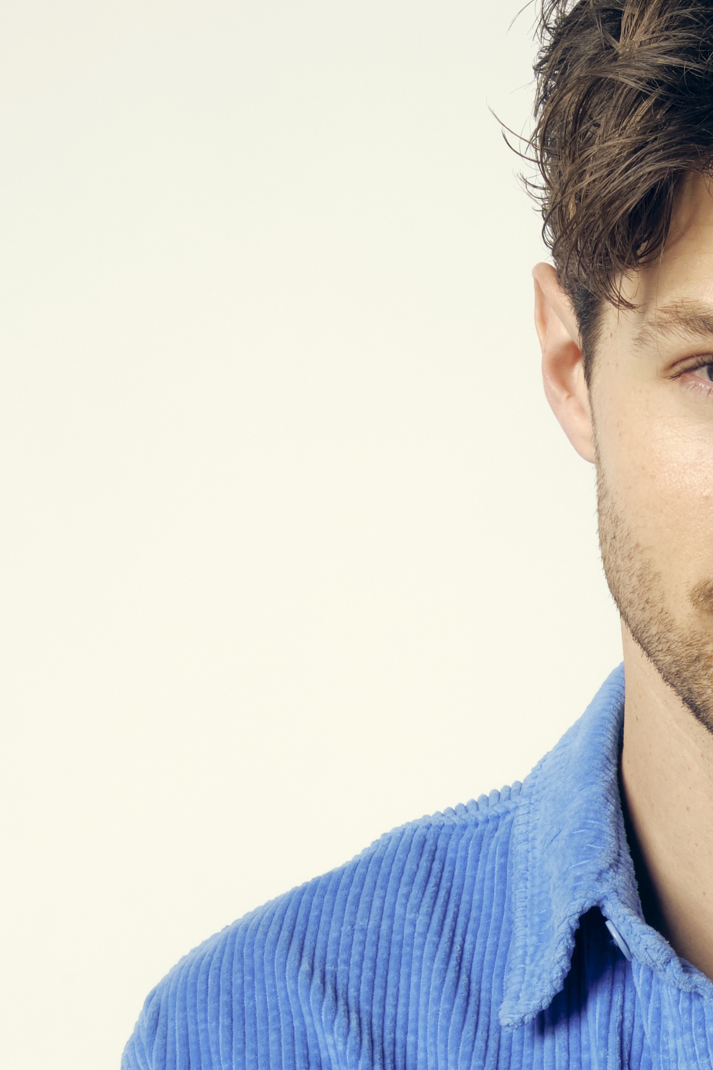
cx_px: 898
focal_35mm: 100
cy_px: 1151
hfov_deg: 13.3
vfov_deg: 19.6
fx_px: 2971
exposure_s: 1/250
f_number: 8
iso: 320
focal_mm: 23
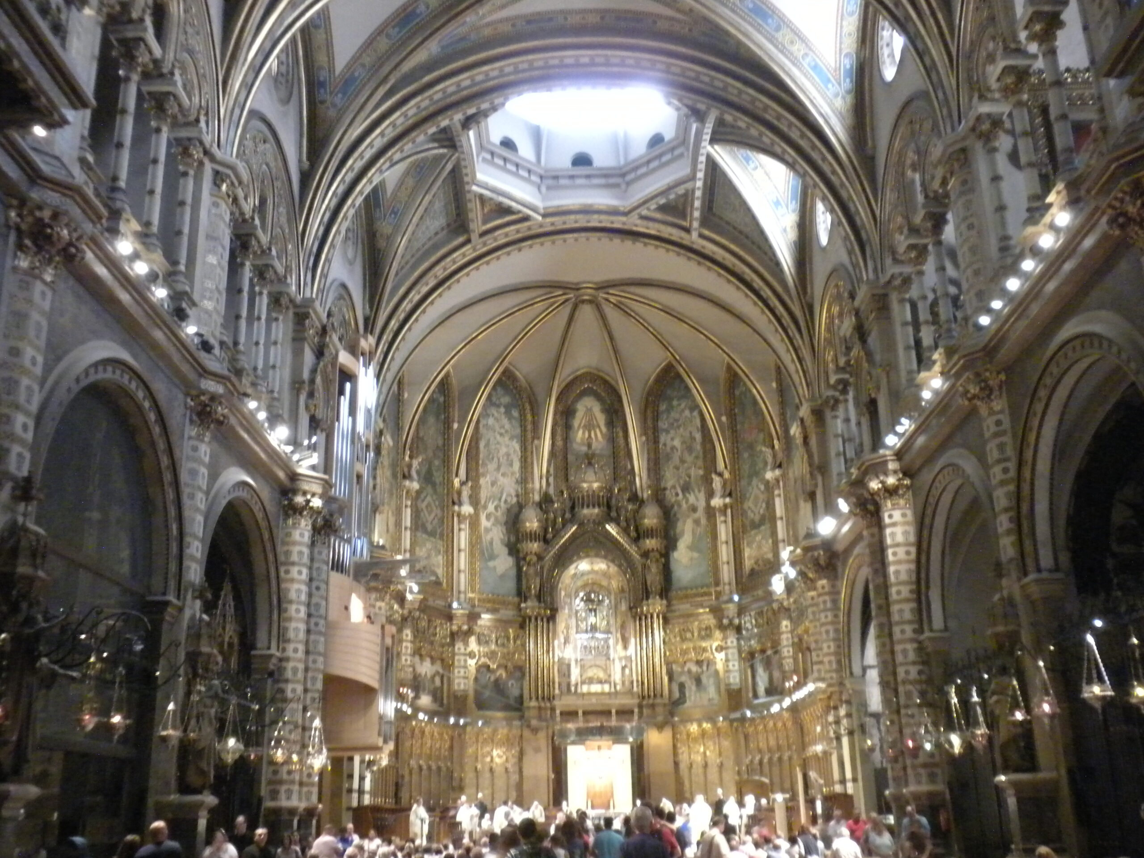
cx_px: 572
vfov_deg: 38.7
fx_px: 1223
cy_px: 429
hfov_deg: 50.1
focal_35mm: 37
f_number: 3.5
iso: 800
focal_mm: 6.6
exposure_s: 1/7.2
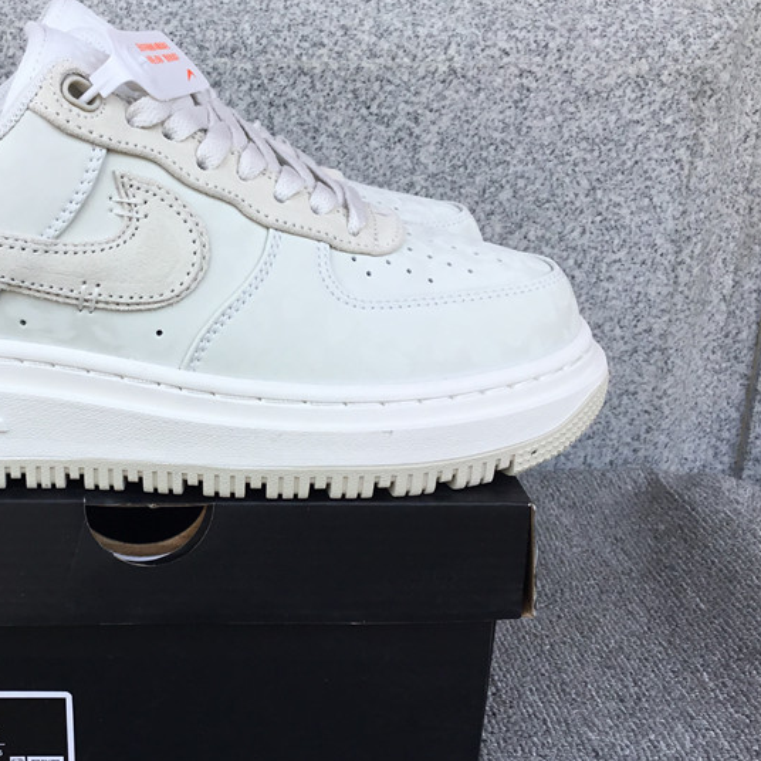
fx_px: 1144
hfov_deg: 35.7
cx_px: 166
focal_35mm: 46
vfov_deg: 36.8
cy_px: 407
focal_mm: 3.3
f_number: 2.4
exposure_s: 1/313
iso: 25
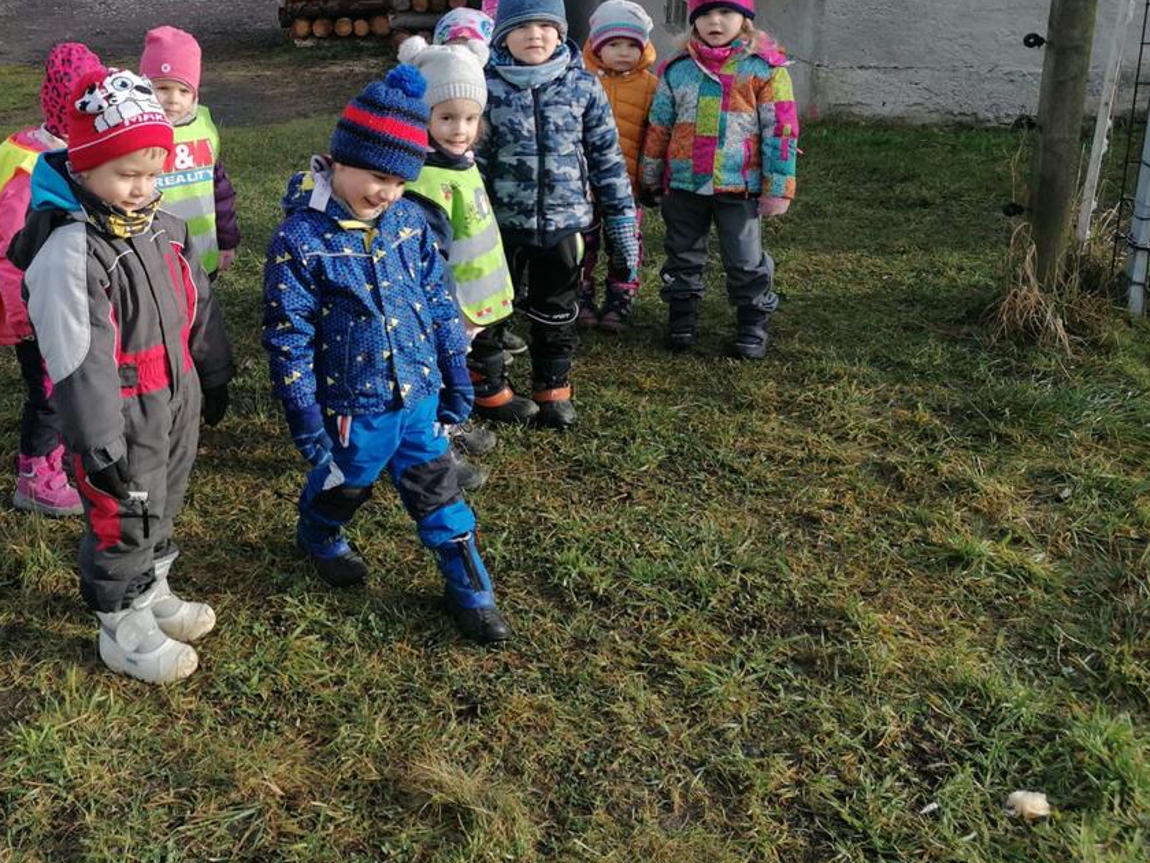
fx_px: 1429
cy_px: 200
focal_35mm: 43
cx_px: 245
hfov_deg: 42.1
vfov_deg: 32.8
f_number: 1.8
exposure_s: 1/618
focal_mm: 4.75
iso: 50
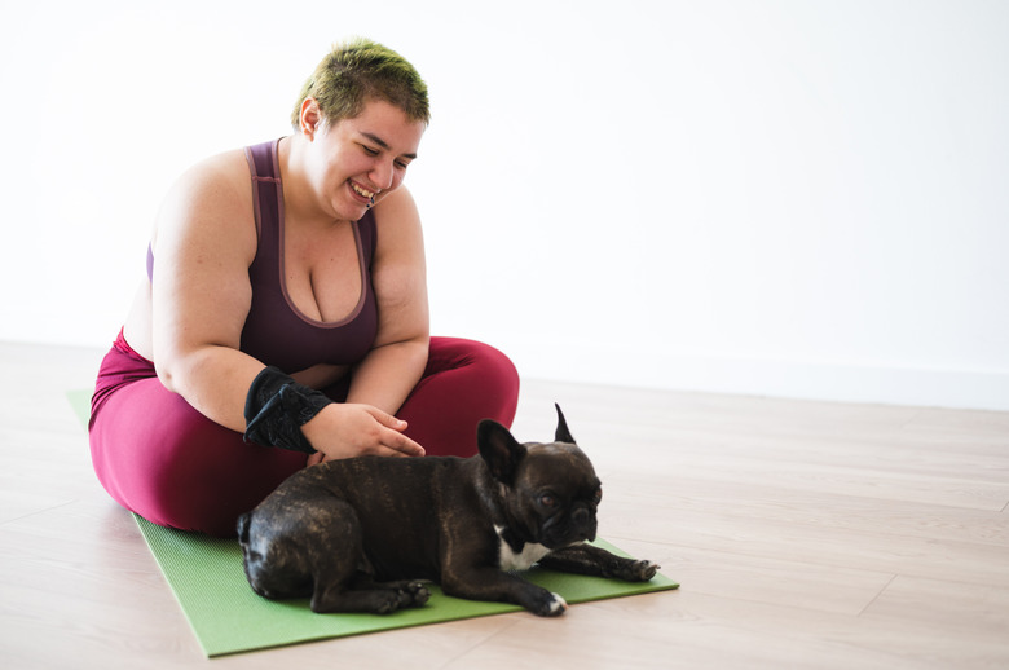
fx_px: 1400
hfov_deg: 39.6
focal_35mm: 50
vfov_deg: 26.9
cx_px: 504
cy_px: 335
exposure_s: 1/250
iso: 400
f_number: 2
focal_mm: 50
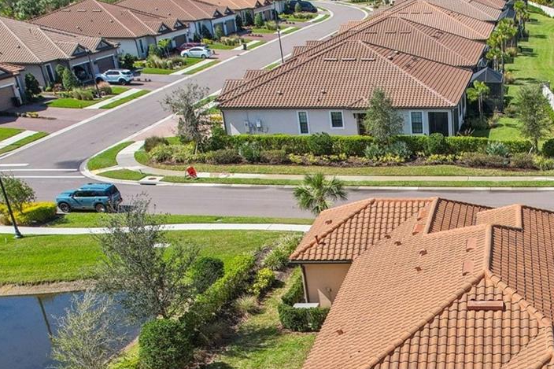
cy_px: 405
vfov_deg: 25.1
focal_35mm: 50
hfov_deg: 36.5
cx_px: 524
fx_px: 769
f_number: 2.8
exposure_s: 1/1500
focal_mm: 8.4
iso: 120
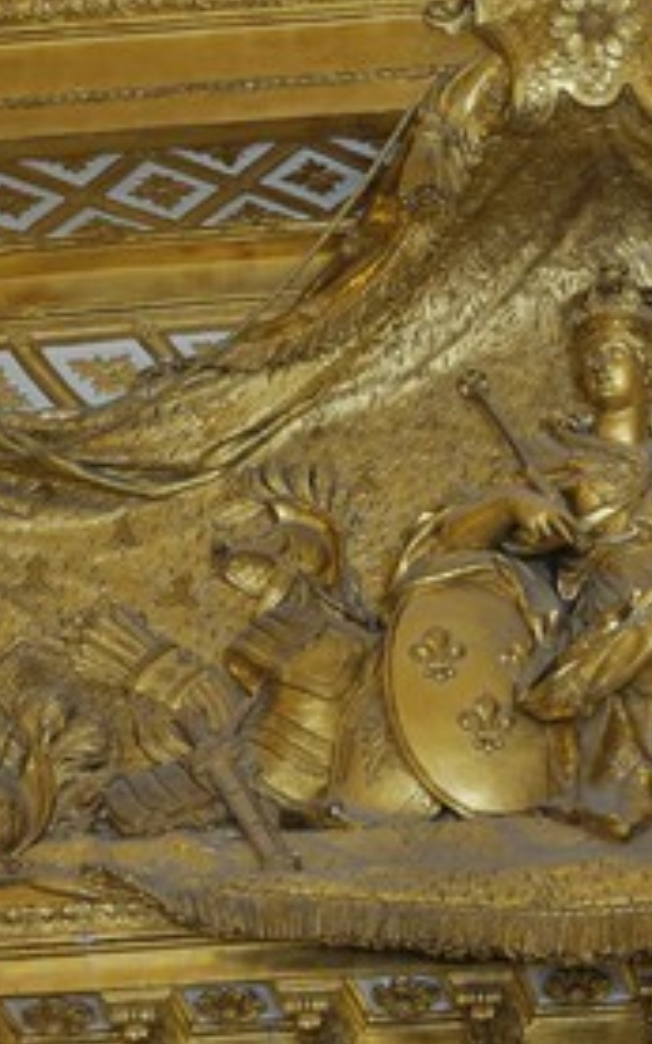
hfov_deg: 6.8
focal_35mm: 193
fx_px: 5490
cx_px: 735
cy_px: 520
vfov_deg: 10.9
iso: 200
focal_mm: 125
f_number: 11
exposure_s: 2
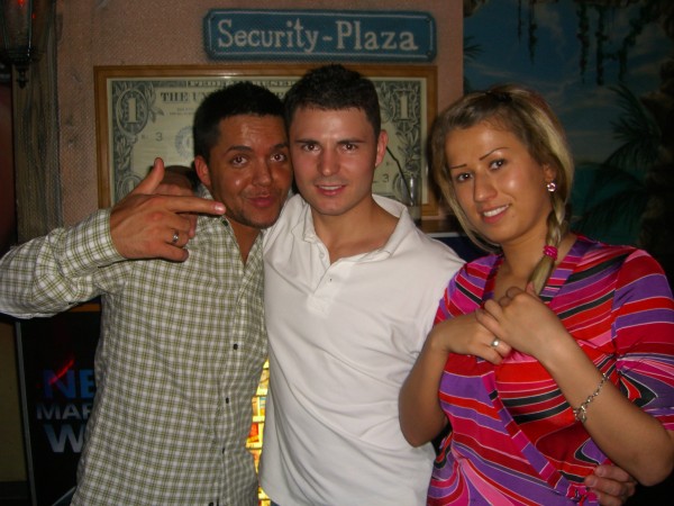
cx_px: 337
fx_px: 740
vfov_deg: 37.7
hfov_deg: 49.0
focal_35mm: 38
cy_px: 253
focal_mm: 7.9
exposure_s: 1/60
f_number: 2.8
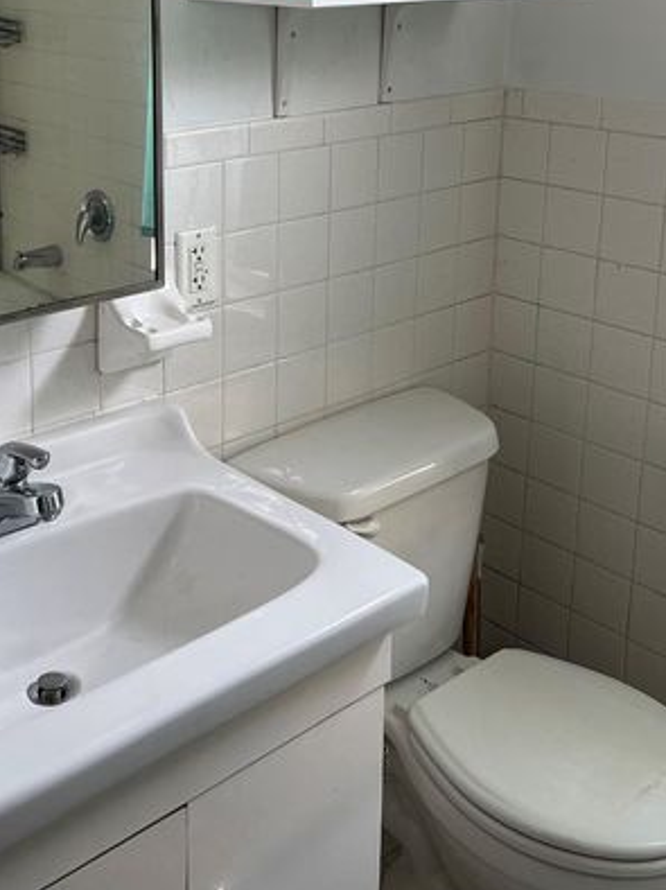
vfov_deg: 41.2
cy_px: 182
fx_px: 1130
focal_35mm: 44
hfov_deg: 32.5
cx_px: 201
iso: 80
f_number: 1.6
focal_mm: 5.1
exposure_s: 1/60
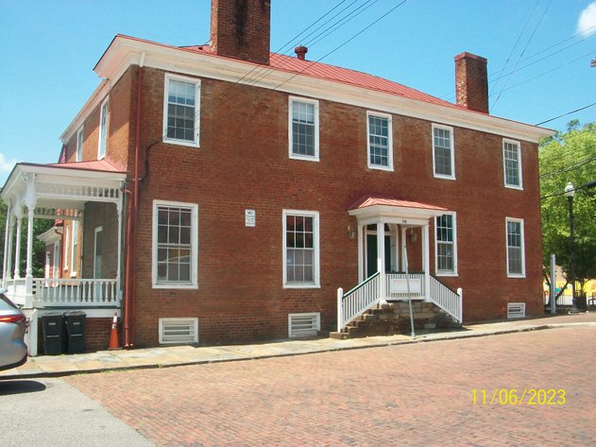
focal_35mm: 34
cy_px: 224
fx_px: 585
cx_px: 298
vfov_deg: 41.8
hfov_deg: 54.0
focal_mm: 5.7
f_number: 5.5
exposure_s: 1/250
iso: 80
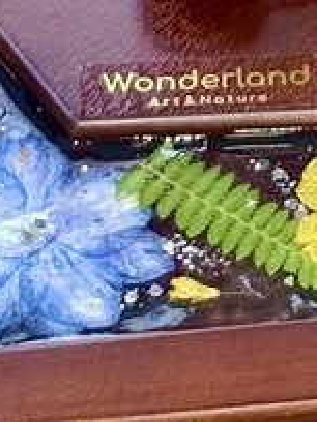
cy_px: -530
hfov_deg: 4.5
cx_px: 452
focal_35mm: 327
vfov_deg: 5.9
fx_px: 3993
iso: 80
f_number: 1.6
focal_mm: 5.96
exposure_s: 1/194
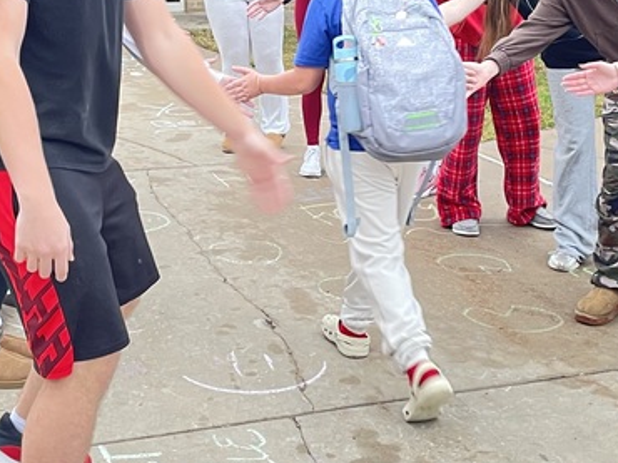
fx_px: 1285
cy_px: 112
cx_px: 321
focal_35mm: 72
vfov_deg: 20.3
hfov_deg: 27.0
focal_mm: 4.2
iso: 160
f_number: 1.6
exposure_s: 1/60
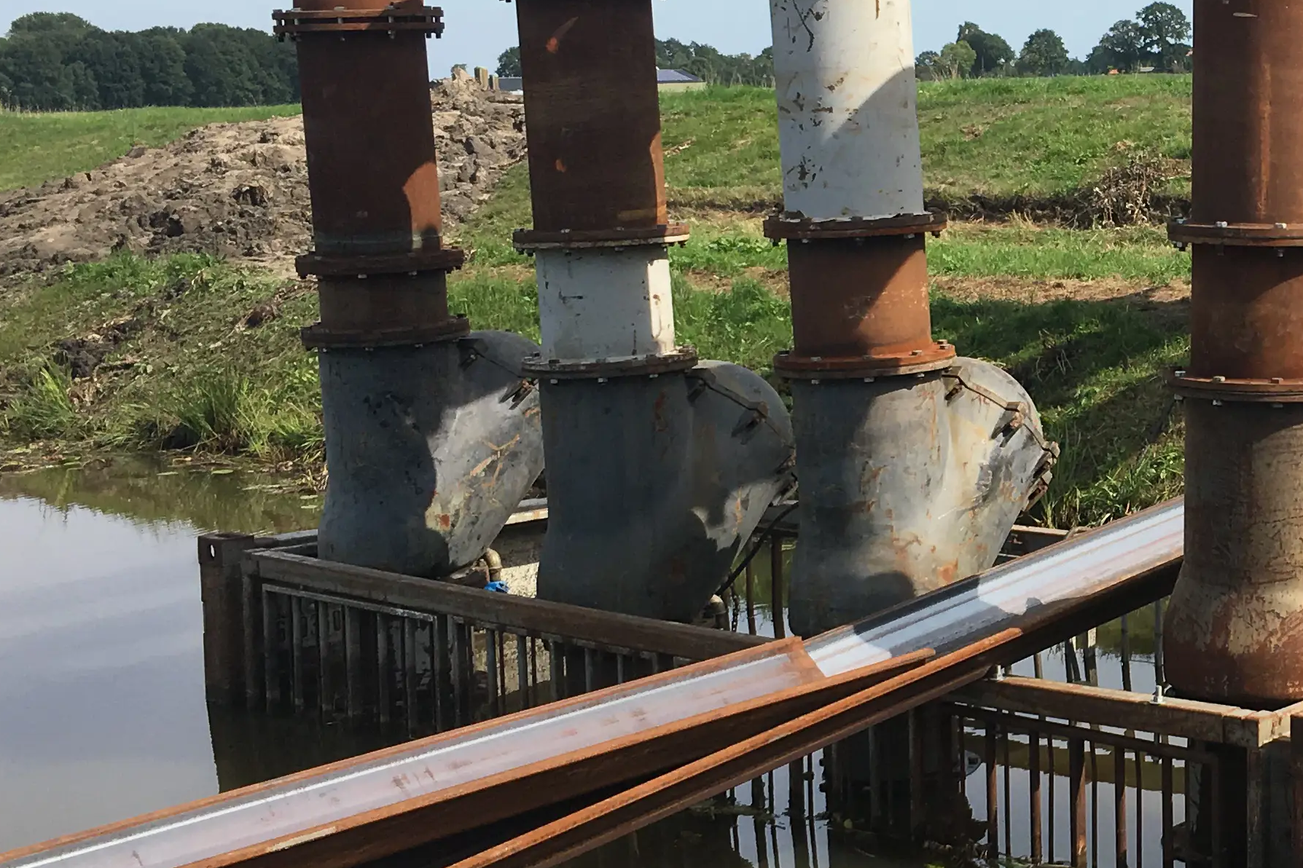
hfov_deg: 27.8
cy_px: 412
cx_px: 1330
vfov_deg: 20.0
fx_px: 2461
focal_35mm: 68
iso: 25
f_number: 2.2
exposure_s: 1/1304
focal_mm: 4.15
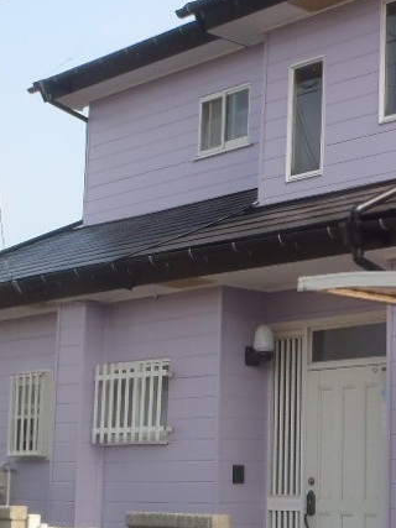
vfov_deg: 30.7
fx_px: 961
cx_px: 396
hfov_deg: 22.4
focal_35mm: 63
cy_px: 312
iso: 80
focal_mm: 5
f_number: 4.5
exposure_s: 1/320
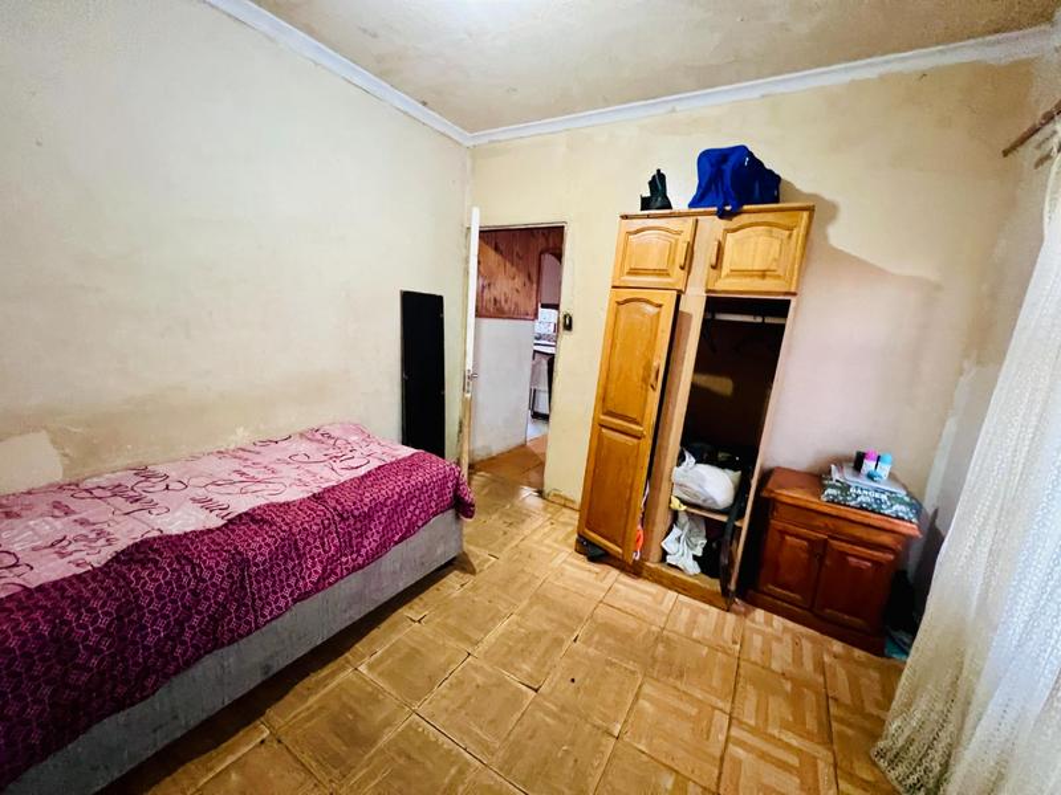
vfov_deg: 89.9
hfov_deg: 106.2
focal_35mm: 13
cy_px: 398
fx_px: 398
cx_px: 530
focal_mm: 1.57
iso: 800
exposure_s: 1/34
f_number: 1.8
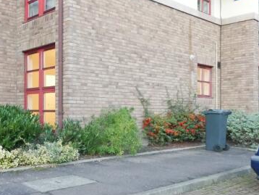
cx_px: 38
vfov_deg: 35.9
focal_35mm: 40
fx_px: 299
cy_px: 110
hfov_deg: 43.7
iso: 3200
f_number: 4
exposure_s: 1/60
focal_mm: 7
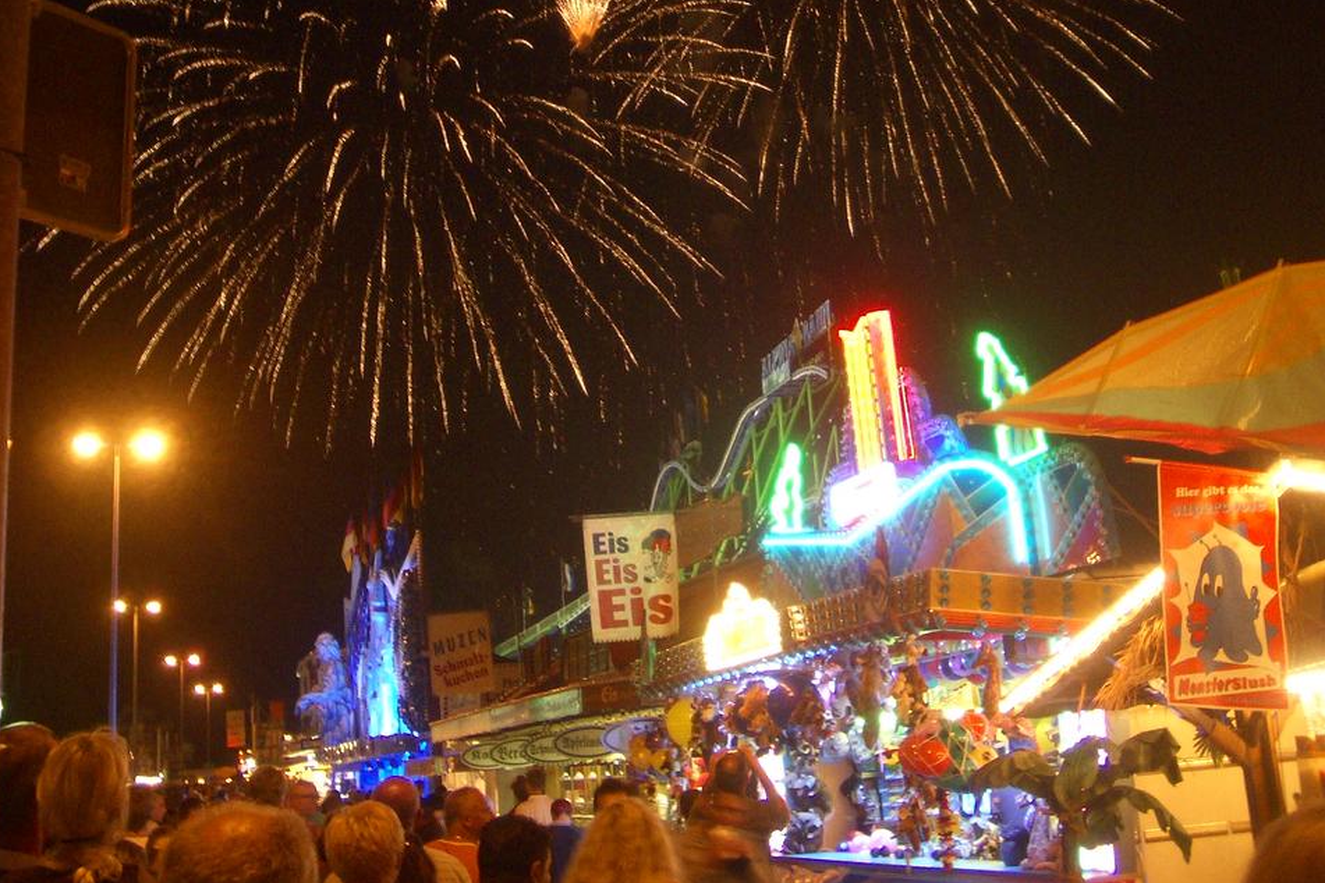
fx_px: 1803
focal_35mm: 49
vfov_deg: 26.7
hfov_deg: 40.3
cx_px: 658
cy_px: 107
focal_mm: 5.8
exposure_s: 1/8
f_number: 2.6
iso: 100
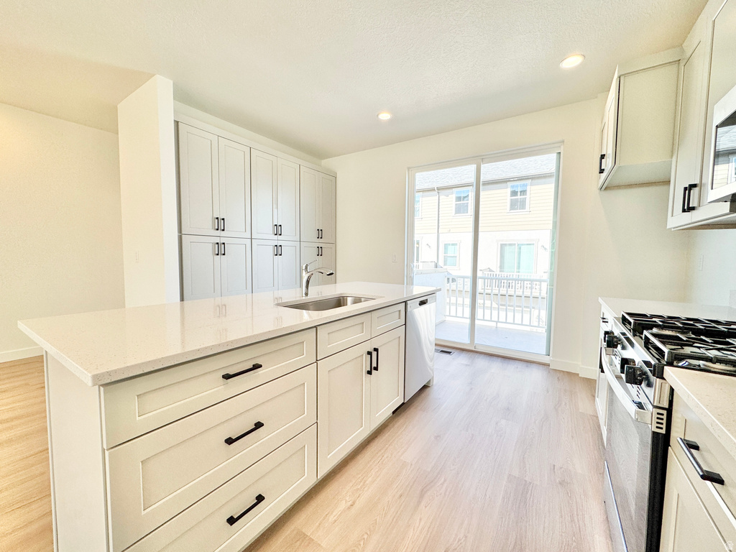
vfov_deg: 85.7
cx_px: 368
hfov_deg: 102.1
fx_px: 298
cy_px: 276
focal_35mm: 14
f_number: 2.2
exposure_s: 1/238
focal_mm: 2.22
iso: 40
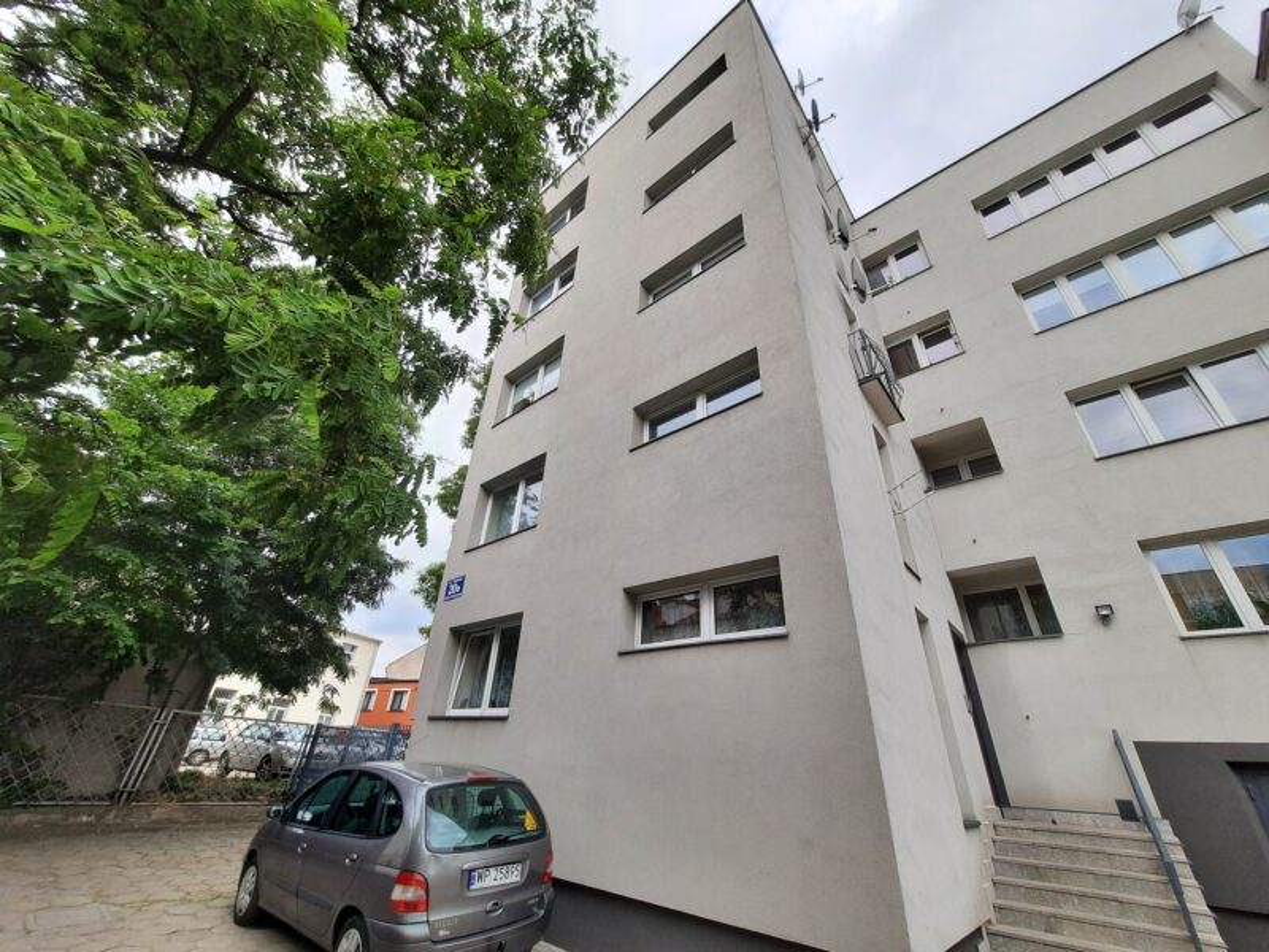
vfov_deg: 89.9
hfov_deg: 106.2
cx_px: 634
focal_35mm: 13
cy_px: 476
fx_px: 477
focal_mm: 1.74
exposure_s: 1/715
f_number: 2.2
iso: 40
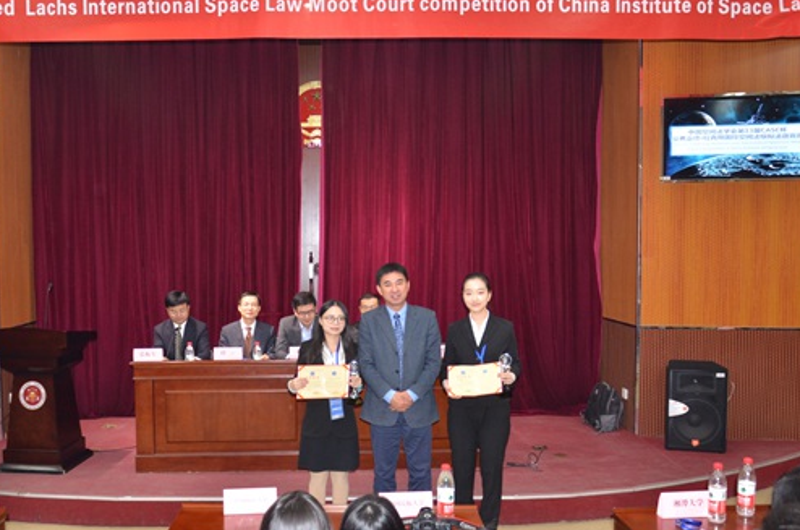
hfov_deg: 54.2
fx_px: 776
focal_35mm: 35
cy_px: 279
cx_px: 326
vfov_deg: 37.7
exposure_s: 1/60
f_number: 3.5
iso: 800
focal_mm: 18
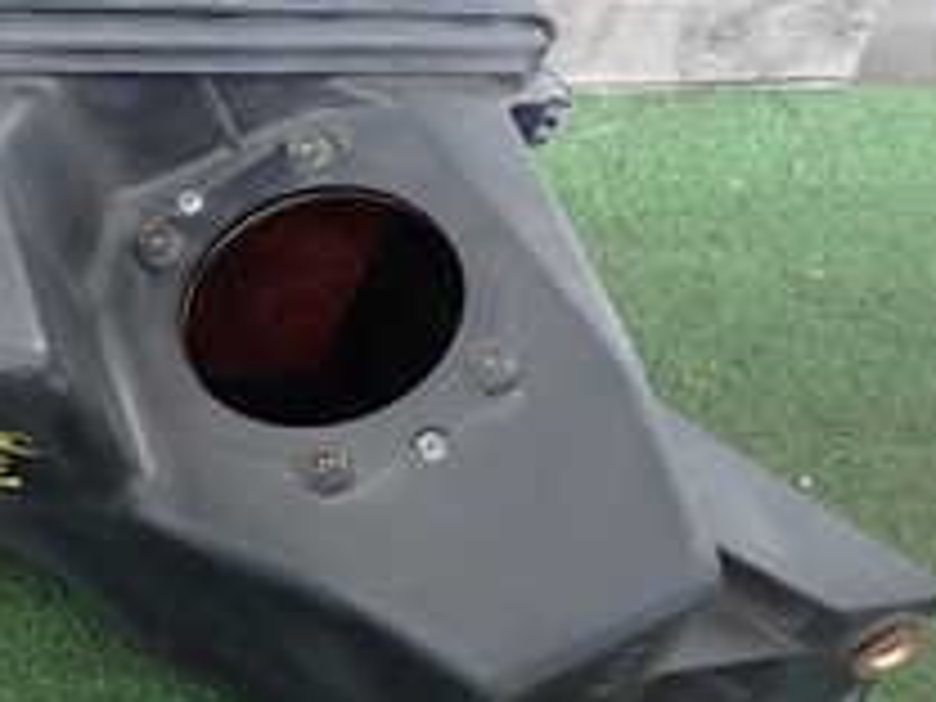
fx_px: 1947
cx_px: -310
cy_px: 292
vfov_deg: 20.4
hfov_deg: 23.6
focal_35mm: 72
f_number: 2
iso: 200
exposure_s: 1/30
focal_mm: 4.5
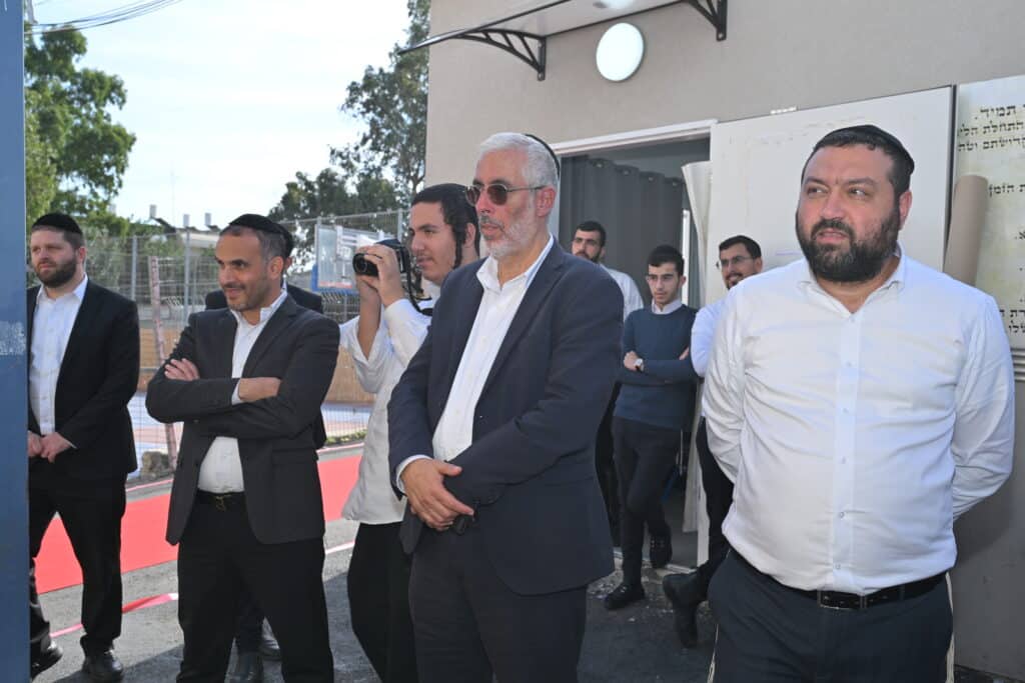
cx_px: 512
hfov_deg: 54.4
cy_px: 342
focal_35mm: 35
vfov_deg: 37.9
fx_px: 997
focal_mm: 35
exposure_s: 1/160
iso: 100
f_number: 7.1
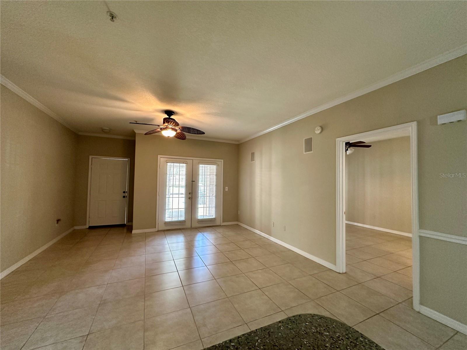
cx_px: 234
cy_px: 175
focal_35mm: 14
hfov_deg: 102.1
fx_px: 189
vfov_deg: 85.7
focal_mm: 2.22
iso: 320
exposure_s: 1/60
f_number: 2.2
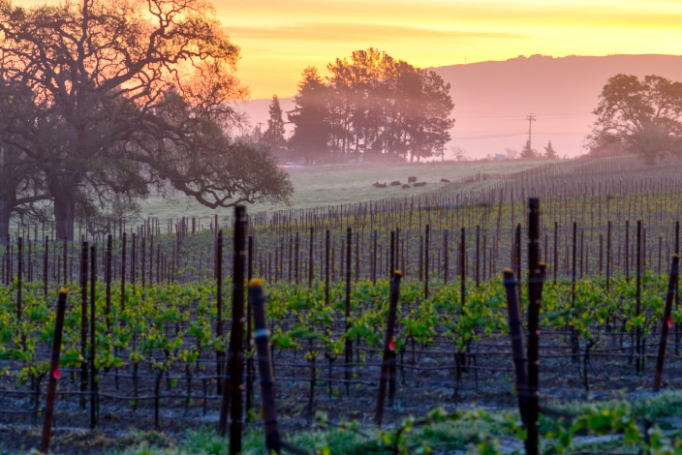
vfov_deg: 9.8
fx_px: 2653
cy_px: 187
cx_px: 265
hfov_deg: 14.6
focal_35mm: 140
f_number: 6.3
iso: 100
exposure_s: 1/13
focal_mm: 105
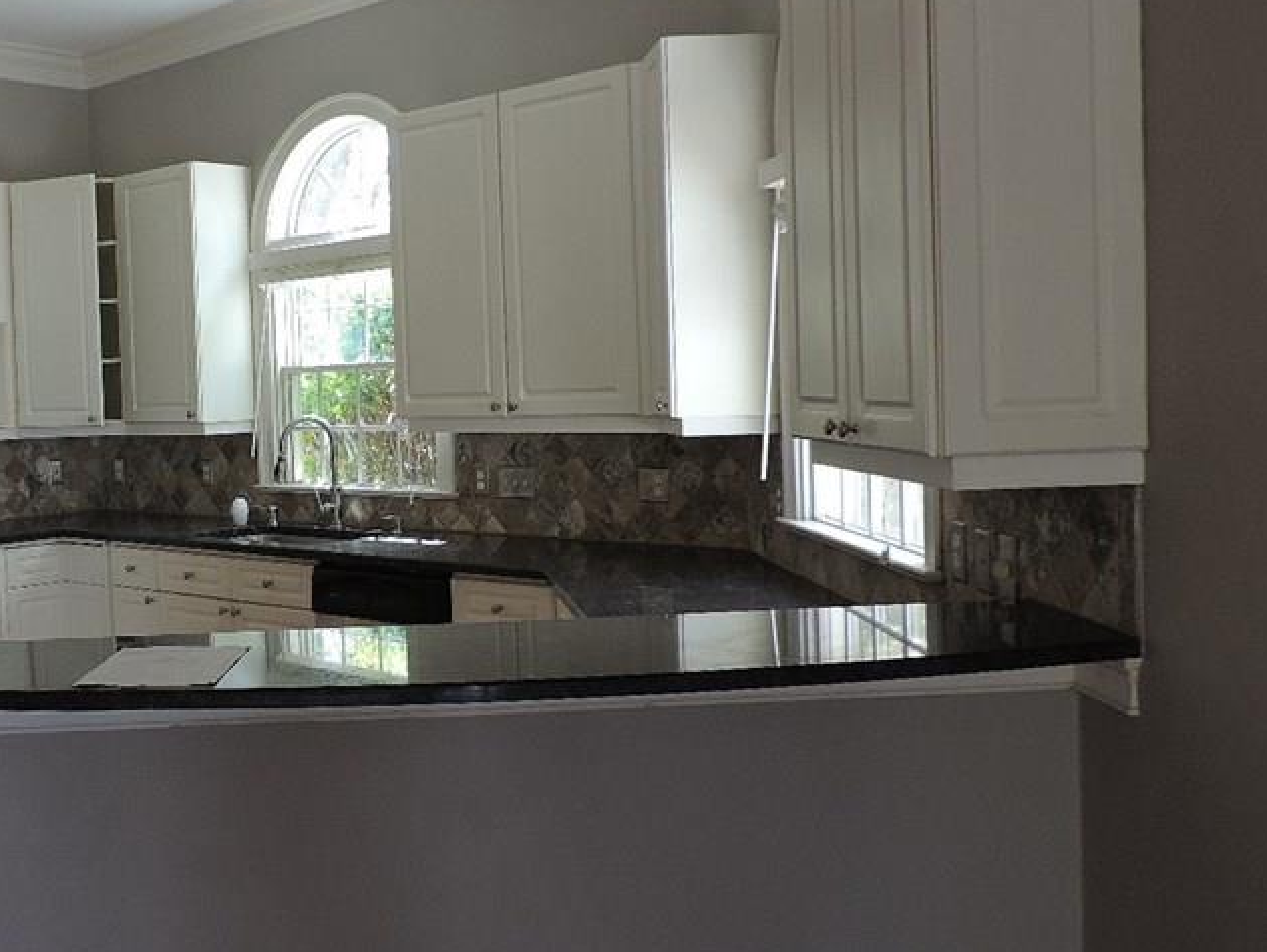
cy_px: 427
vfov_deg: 36.8
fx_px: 1428
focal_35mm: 39
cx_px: 346
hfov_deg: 46.4
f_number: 3
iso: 80
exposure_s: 1/50
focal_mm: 4.3
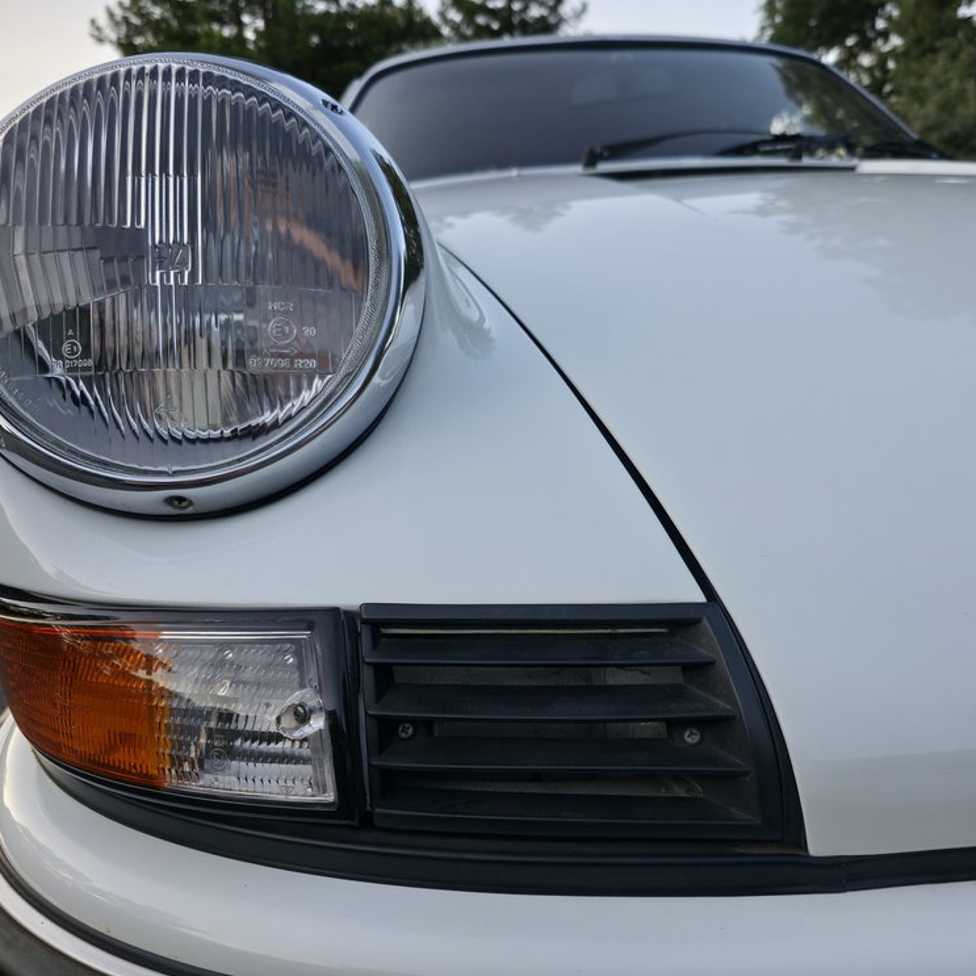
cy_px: 473
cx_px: 556
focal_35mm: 28
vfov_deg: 57.3
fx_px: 893
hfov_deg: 57.1
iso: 50
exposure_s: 1/180
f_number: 1.7
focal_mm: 6.3
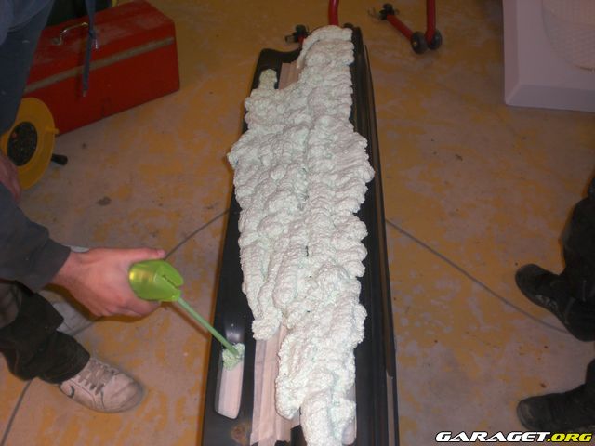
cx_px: 298
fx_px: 653
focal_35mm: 38
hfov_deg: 49.0
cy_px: 223
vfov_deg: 37.7
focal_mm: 6.3
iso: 100
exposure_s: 1/60
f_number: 3.1
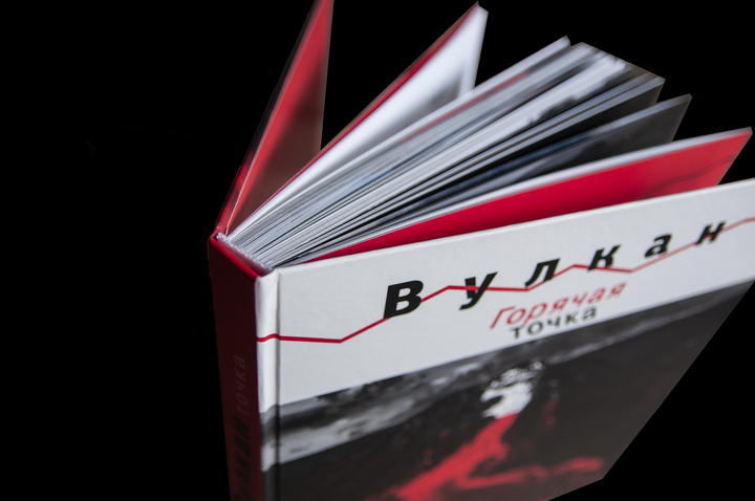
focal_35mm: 33
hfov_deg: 57.3
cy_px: 250
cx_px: 378
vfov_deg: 39.9
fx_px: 691
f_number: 2.8
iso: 200
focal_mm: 22
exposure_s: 1/40
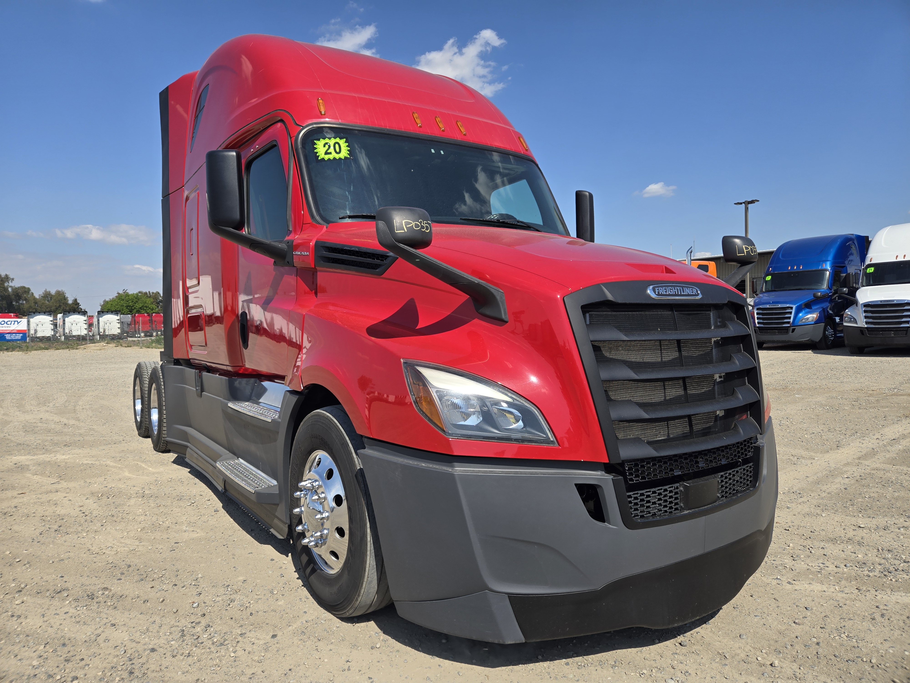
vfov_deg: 58.9
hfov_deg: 73.9
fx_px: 605
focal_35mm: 23
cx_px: 455
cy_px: 342
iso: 25
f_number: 1.8
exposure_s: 1/2186
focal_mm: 5.4
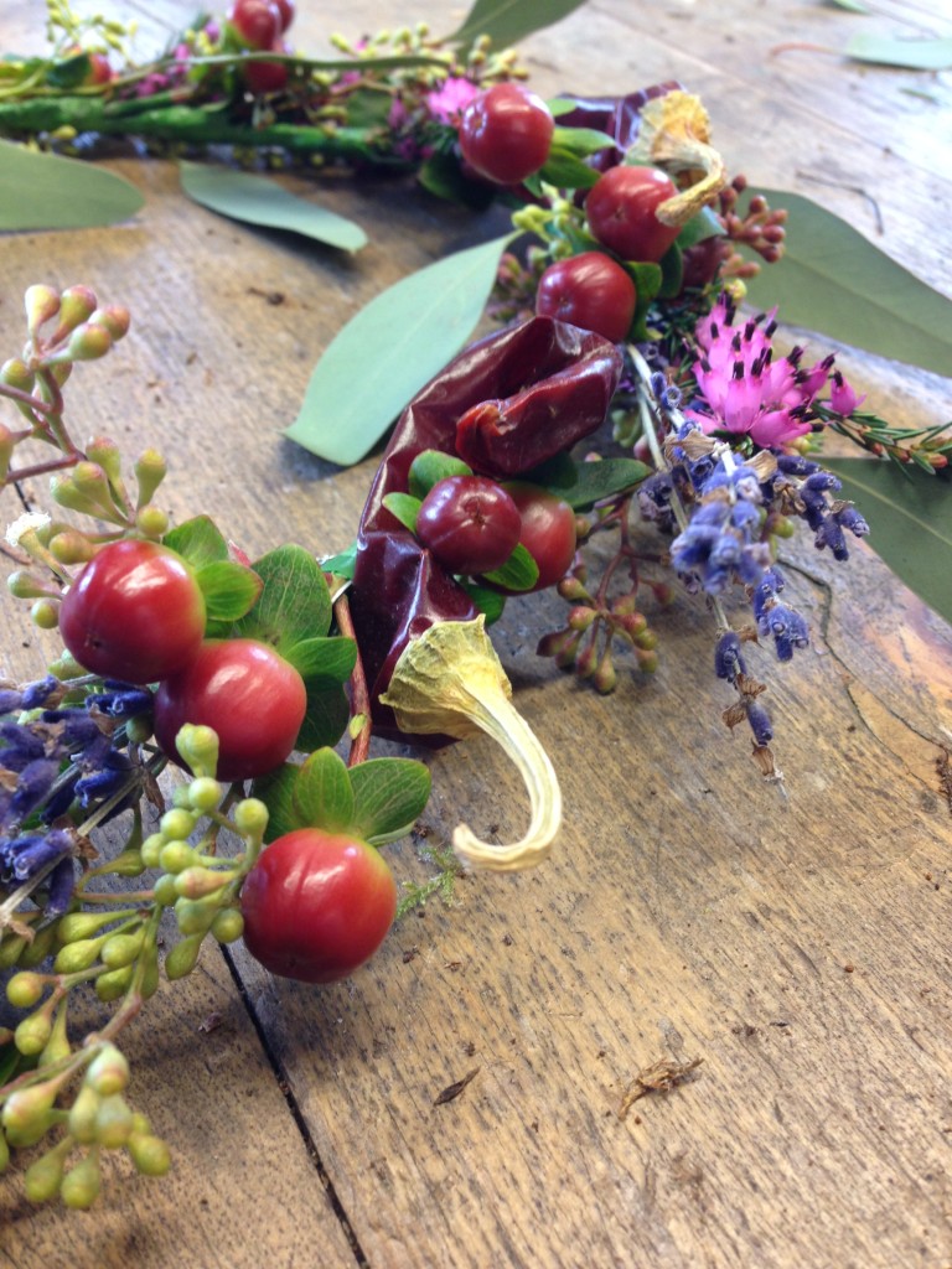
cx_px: 476
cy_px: 634
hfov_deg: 42.9
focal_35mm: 33
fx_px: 1210
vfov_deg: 55.4
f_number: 2.4
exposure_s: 1/20
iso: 64
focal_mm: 4.12
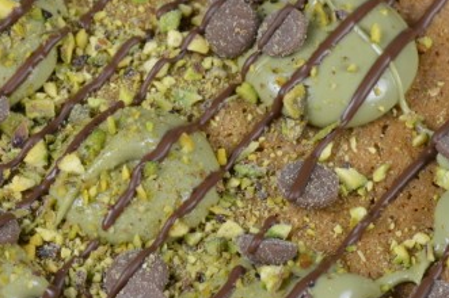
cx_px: 143
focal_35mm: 136
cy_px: 164
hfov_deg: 15.1
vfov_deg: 10.1
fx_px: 1695
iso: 100
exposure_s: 1/6
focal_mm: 26
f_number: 5.6
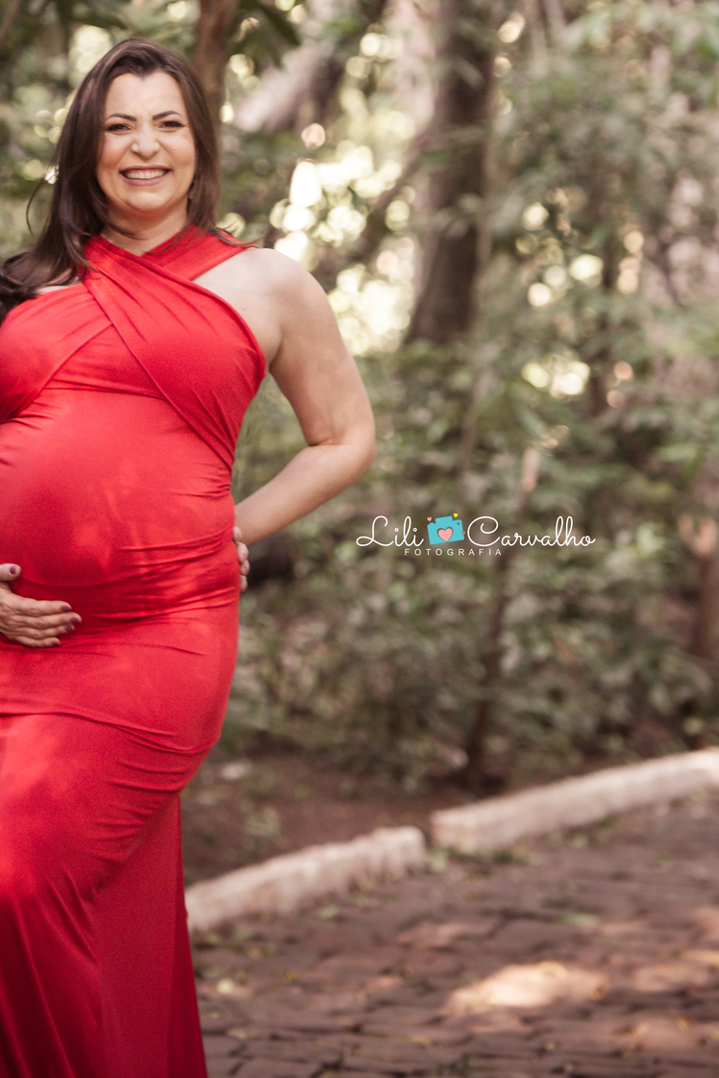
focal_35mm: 186
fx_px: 5568
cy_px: 296
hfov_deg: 7.4
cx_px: 278
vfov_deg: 11.0
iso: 1400
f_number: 2.8
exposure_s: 1/160
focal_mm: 116
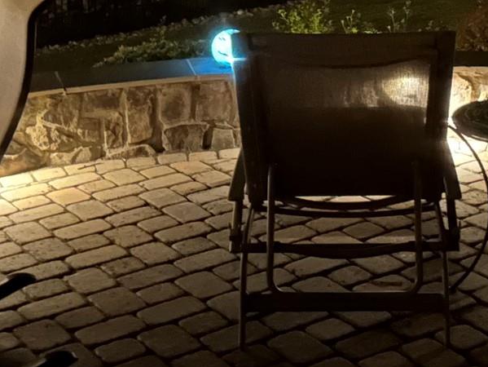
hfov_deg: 23.6
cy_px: -118
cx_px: 351
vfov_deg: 16.9
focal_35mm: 82
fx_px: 1157
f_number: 1.78
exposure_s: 1/2
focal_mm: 6.86
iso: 4000
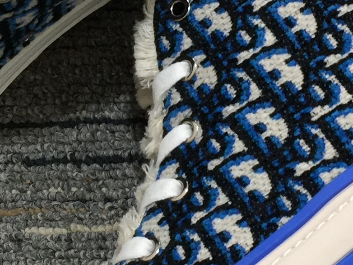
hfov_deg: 16.2
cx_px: 91
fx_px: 1234
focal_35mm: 121
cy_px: 100
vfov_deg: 12.2
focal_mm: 4.15
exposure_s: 1/17
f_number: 2.2
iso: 40
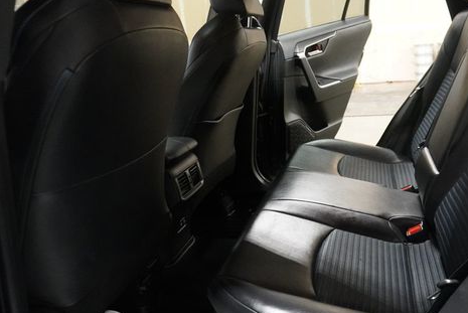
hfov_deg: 56.2
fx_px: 429
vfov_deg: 40.0
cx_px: 305
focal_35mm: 33
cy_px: 147
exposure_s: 1/80
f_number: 3.5
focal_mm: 16
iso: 6400
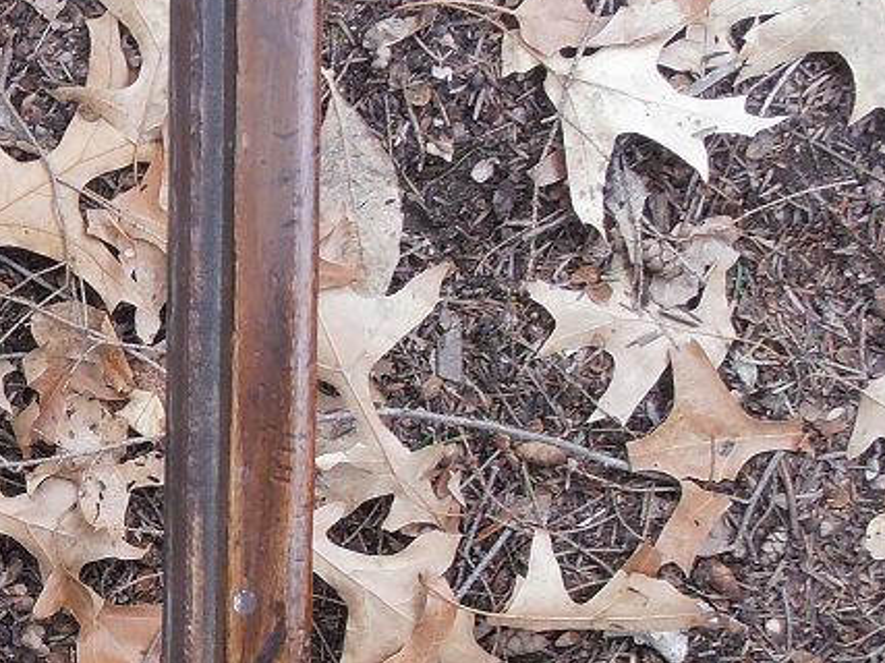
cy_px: 566
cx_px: -383
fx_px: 2530
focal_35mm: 99
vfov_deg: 14.8
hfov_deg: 18.0
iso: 100
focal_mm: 5.93
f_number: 3.6
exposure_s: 1/40
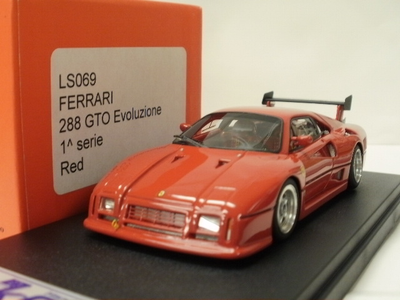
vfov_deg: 32.9
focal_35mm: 44
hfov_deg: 42.9
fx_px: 508
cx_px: 200
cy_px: 150
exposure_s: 1/10
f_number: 4
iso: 125
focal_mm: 7.7
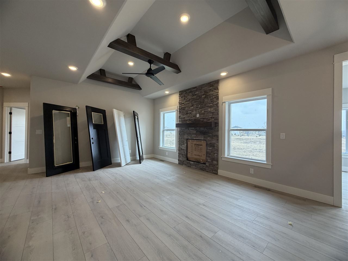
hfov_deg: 102.1
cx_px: 174
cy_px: 130
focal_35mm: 14
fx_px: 141
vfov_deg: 85.6
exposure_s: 1/120
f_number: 2.2
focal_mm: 2.22
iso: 160
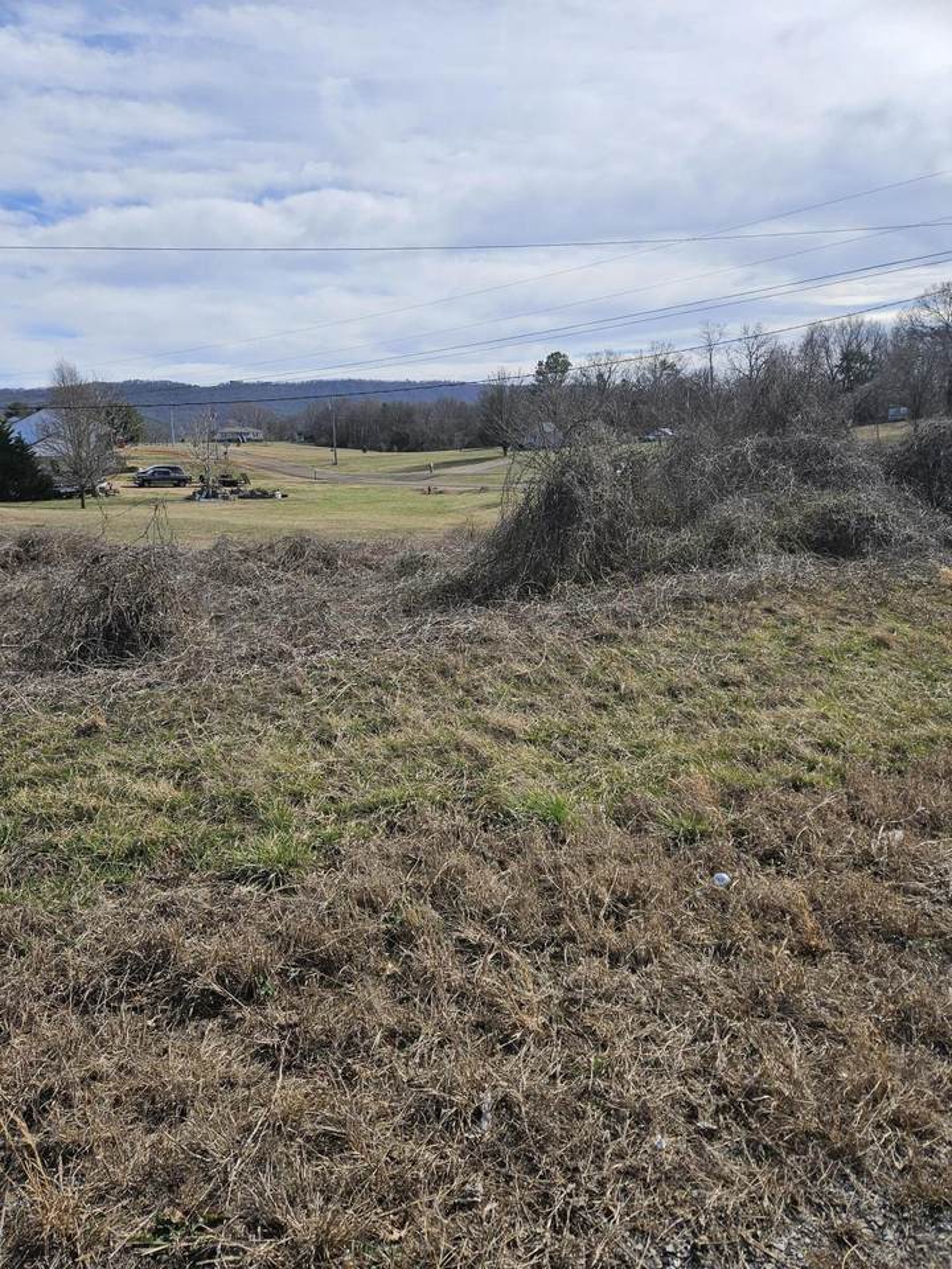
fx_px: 843
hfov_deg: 58.9
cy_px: 634
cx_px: 476
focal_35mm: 23
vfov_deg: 73.9
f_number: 1.8
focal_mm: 5.4
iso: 25
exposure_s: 1/2134
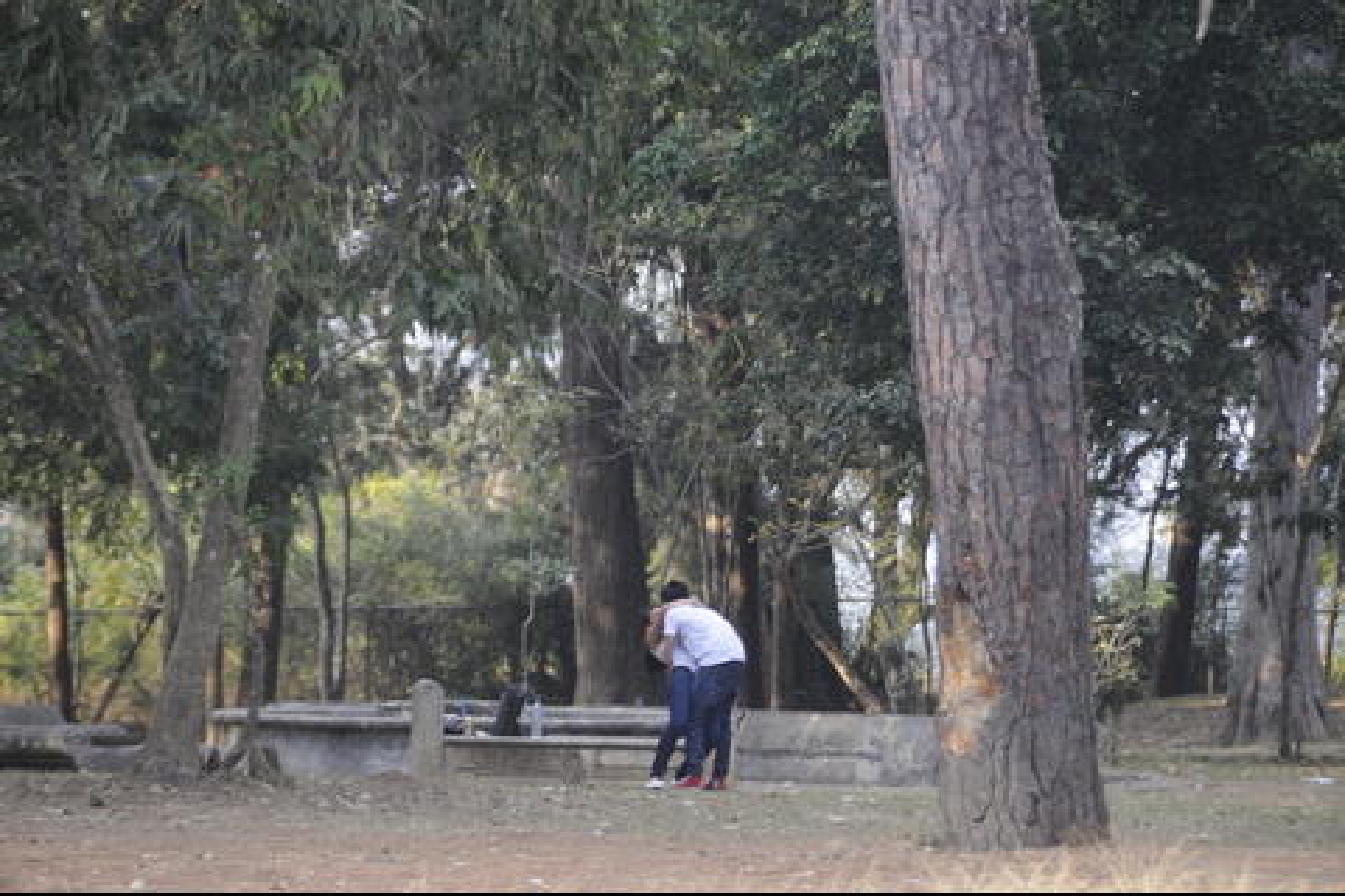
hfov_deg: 6.9
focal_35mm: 300
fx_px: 11207
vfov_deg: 4.6
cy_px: 448
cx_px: 672
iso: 800
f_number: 6.3
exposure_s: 1/320
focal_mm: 200
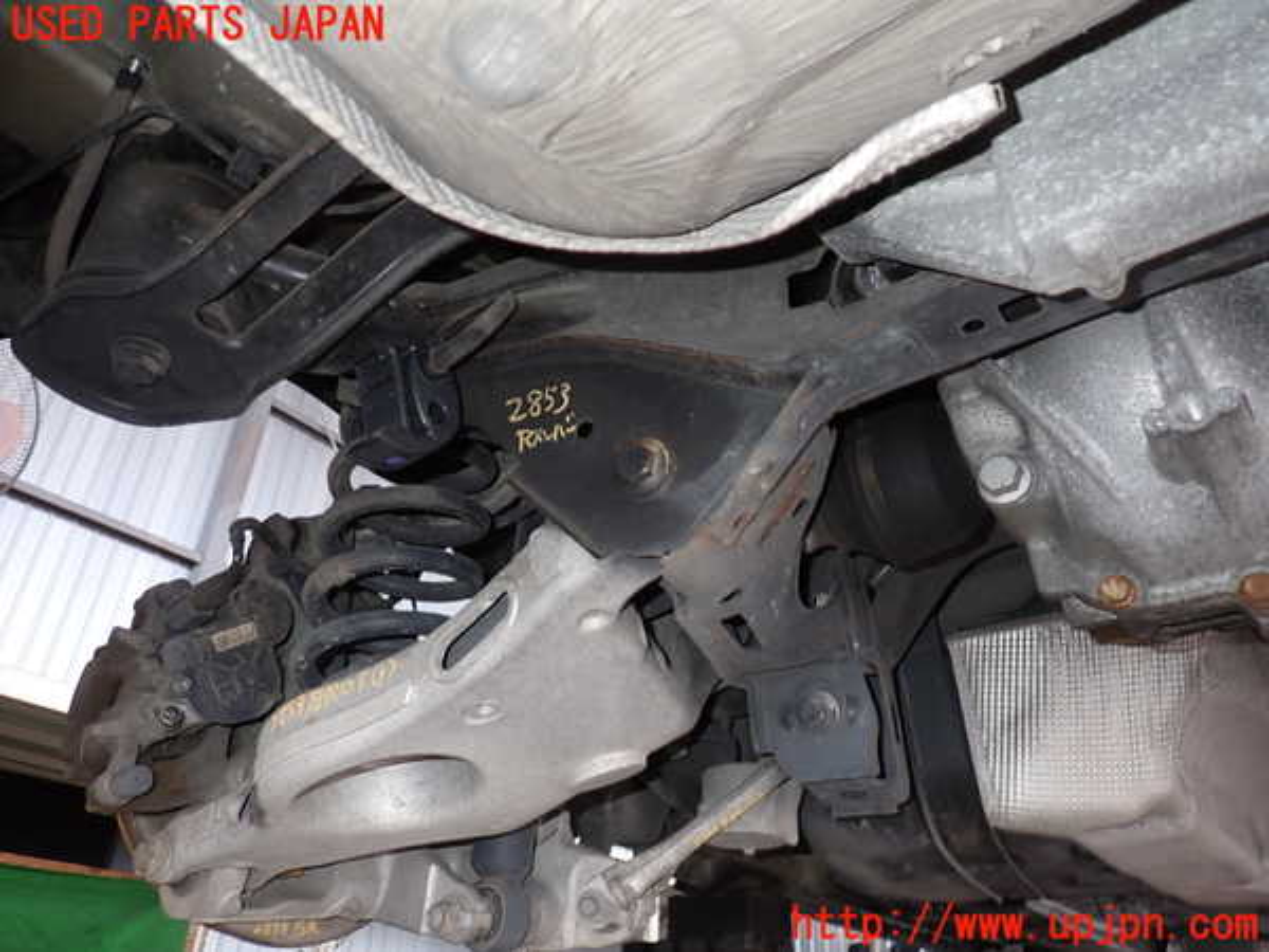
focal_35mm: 25
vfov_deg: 54.9
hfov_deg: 69.4
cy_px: 476
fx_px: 916
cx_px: 634
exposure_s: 1/40
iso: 200
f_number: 2
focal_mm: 4.5
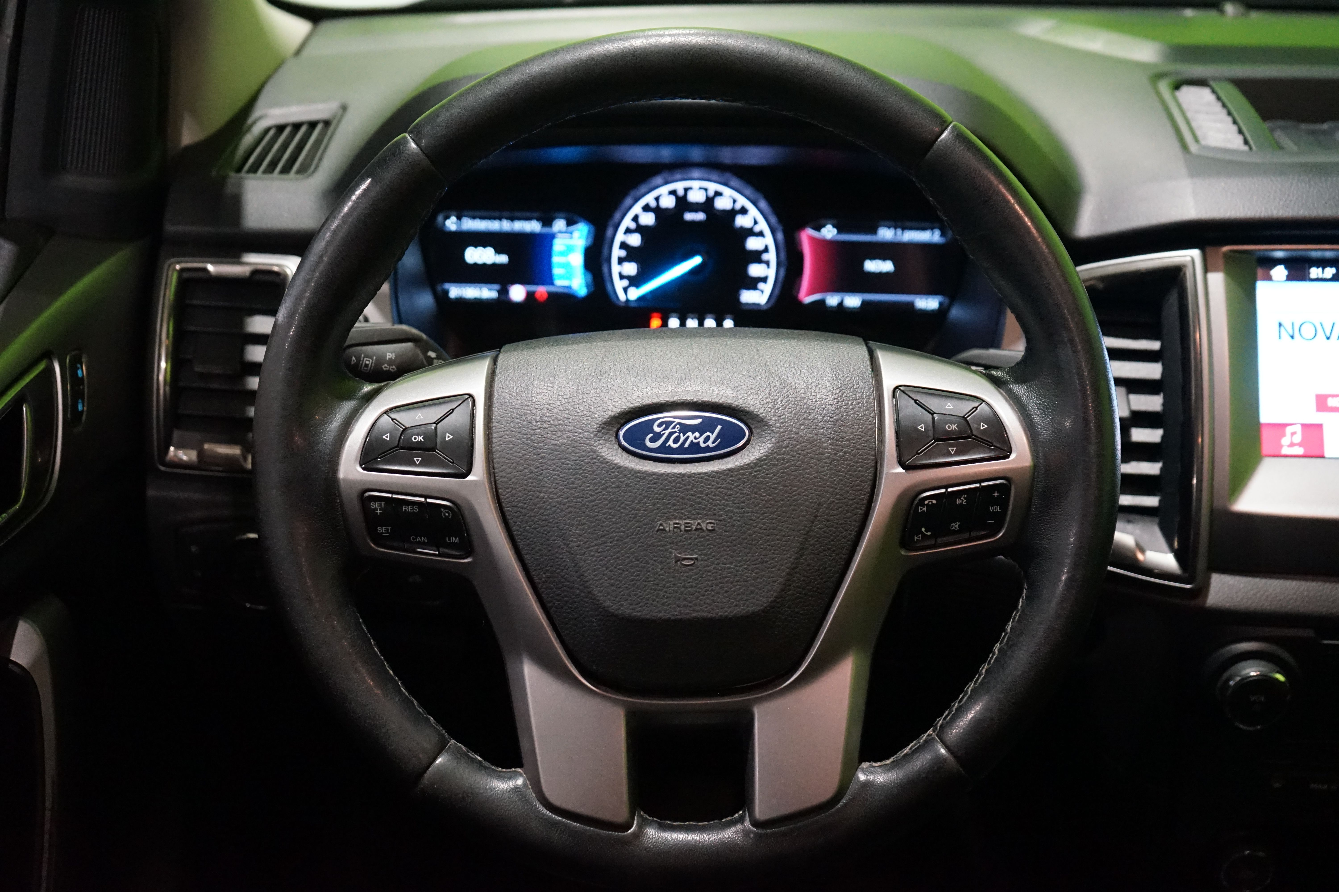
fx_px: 1785
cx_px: 670
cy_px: 446
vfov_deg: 28.1
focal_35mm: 48
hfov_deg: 41.1
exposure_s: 1/125
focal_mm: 48
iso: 6400
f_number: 4.5
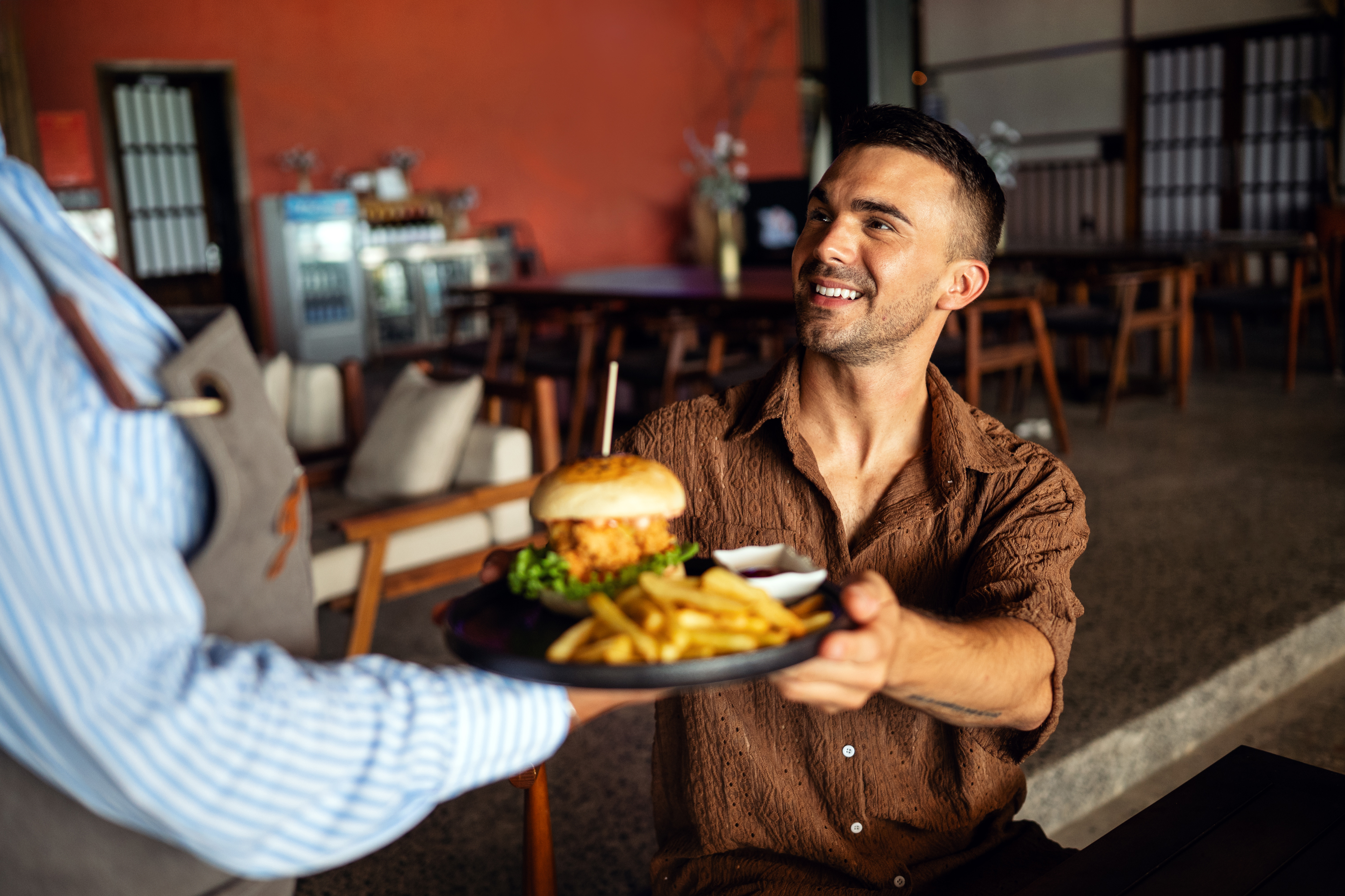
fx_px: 1308
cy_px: 448
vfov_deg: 37.9
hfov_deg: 54.4
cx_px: 672
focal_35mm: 35
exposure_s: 1/500
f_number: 2
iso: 1000
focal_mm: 35
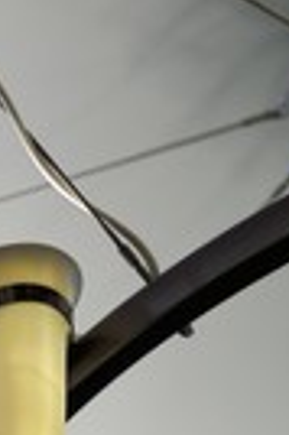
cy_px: 445
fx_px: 1702
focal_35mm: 141
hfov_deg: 8.9
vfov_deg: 14.3
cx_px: -383
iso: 200
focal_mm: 45
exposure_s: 1/250
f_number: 3.5
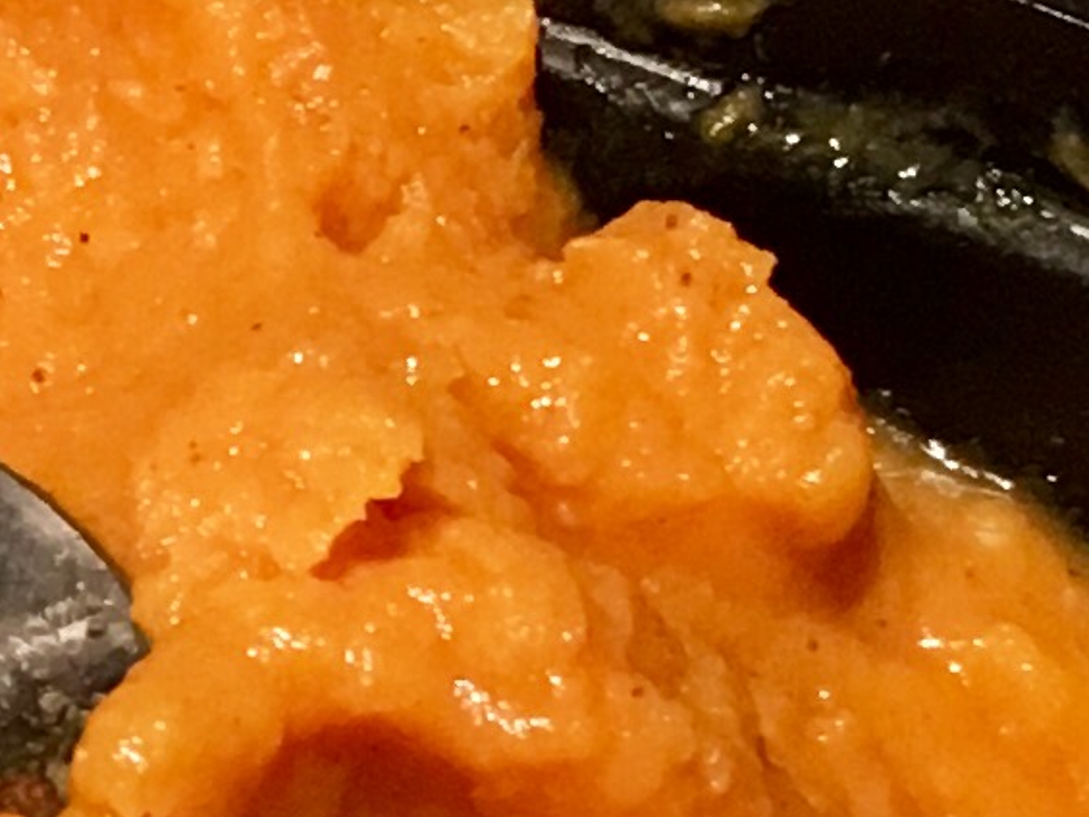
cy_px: 1399
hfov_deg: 9.2
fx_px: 6513
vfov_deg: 7.0
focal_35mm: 207
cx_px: -759
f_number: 2.2
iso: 100
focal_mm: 4.15
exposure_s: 1/30
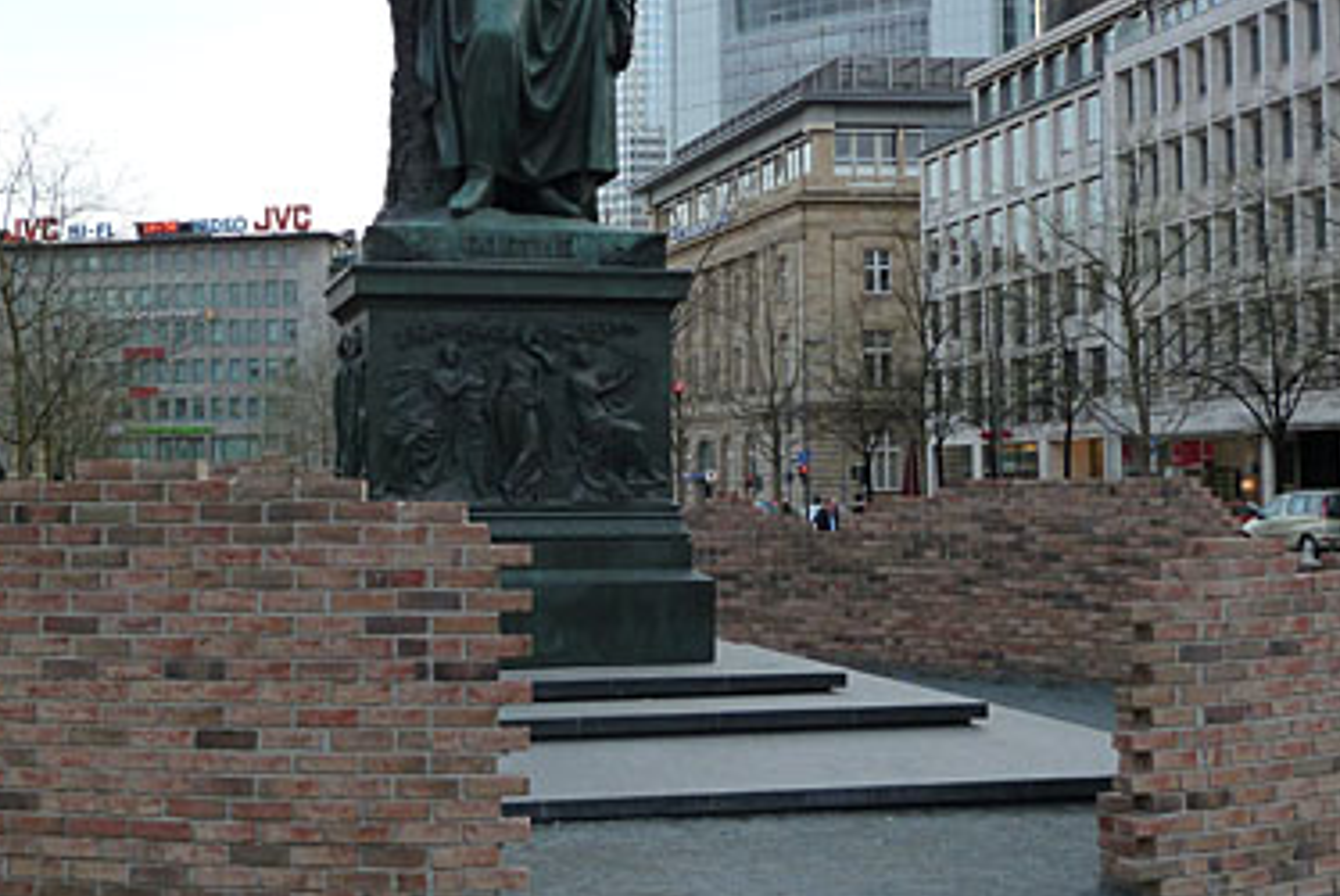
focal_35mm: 50
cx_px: 505
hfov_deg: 39.3
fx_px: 1862
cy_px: 419
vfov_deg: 27.0
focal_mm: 5
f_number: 4
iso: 125
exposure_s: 1/125
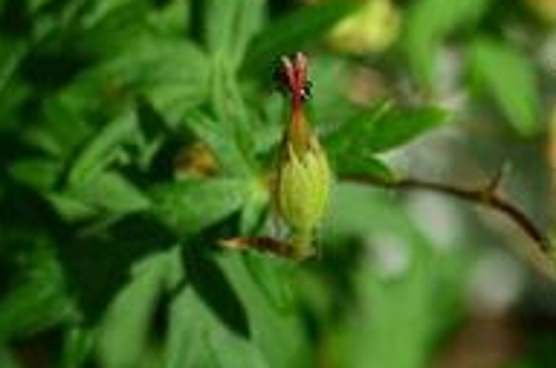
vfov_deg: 1.1
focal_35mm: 1252
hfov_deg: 1.6
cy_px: -12
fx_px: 19289
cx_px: 1034
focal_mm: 200
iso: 100
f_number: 5.6
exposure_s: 1/320
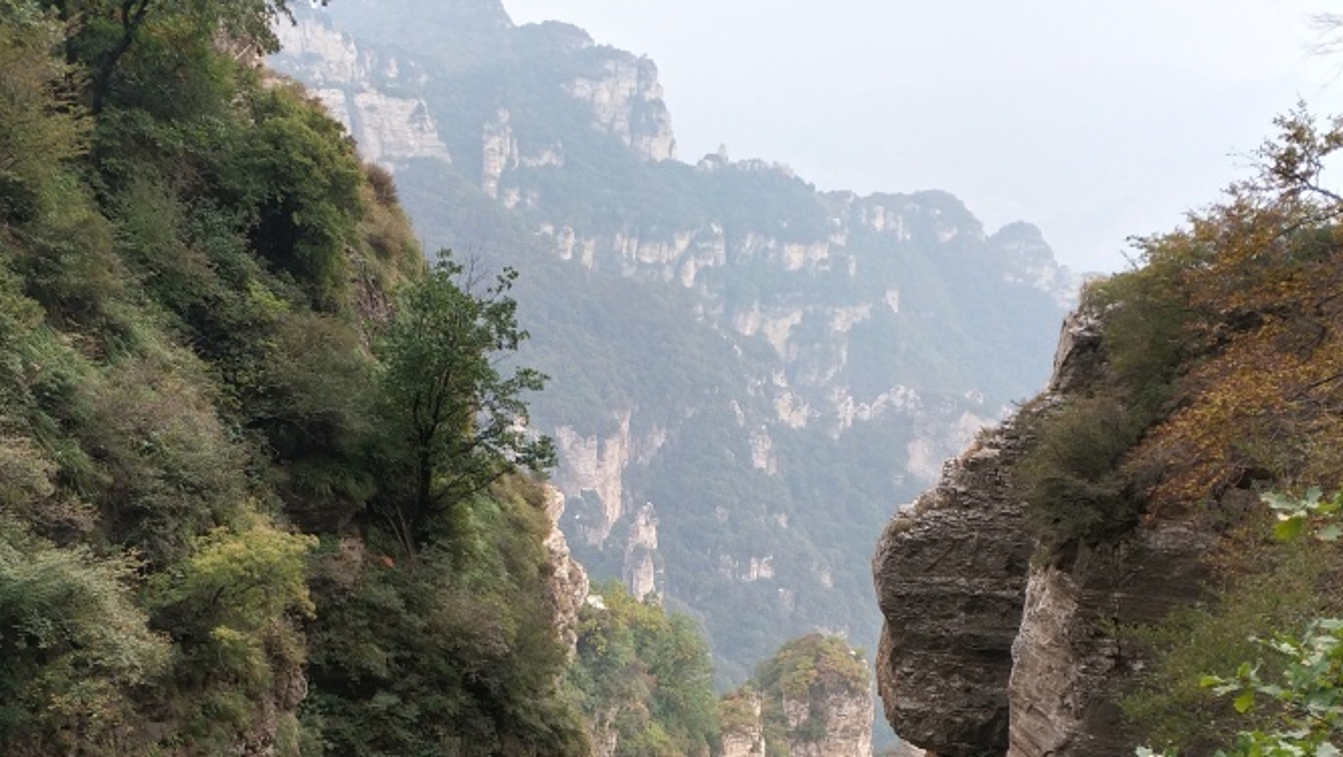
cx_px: 674
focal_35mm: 42
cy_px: 741
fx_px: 1496
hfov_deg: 48.3
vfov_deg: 26.9
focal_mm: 4.42
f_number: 2
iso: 33
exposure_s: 1/189
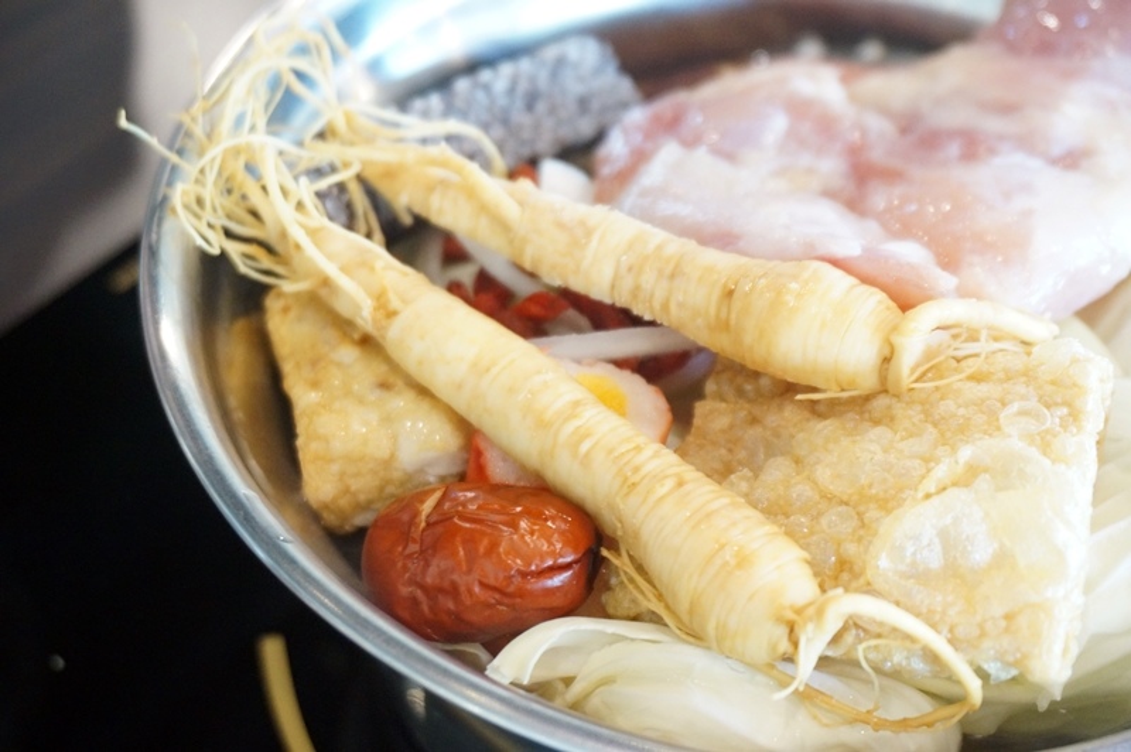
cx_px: 566
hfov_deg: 40.0
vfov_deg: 27.2
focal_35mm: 50
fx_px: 1554
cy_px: 376
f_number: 5
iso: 3200
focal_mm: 33
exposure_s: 1/60
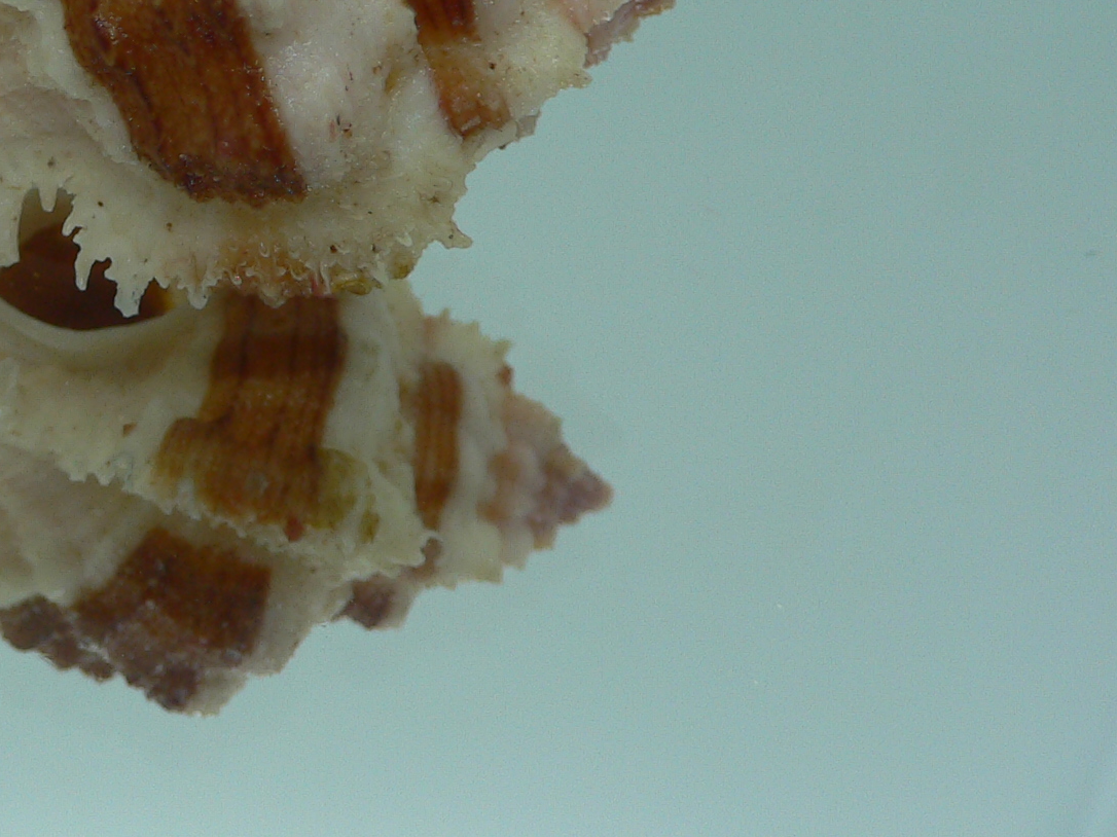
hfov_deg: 28.7
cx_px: 122
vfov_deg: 22.2
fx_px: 2097
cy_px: 125
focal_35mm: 65
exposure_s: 1/60
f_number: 2.8
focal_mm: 4.6
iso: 80
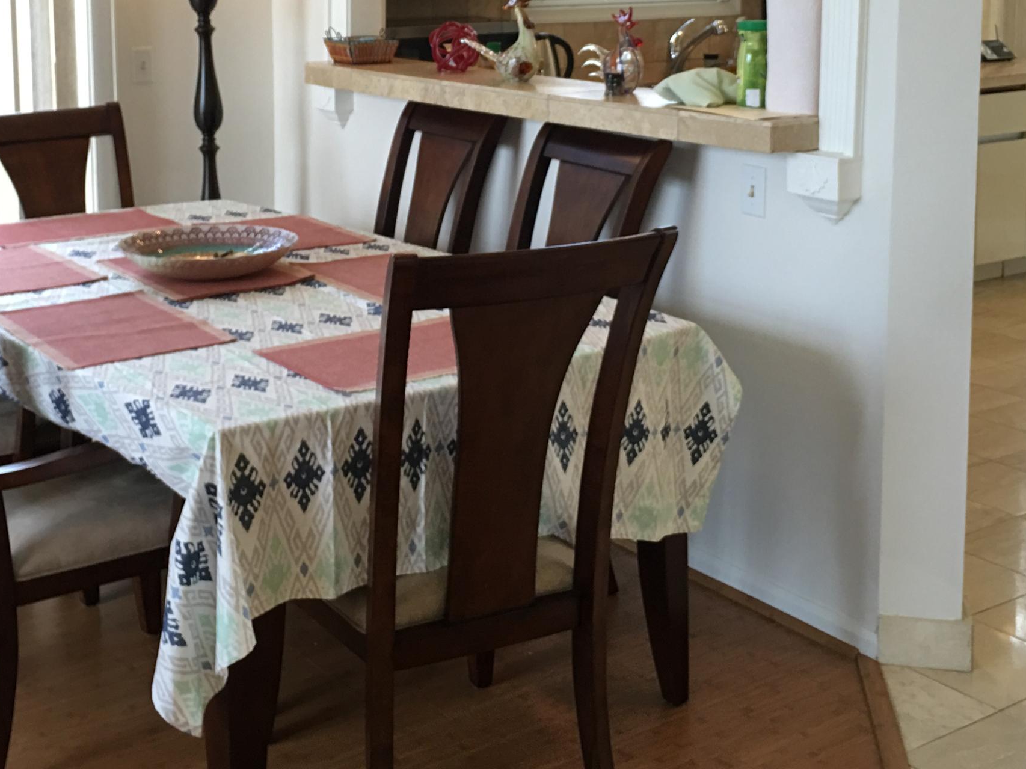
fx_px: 1511
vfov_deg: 27.9
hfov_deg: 37.4
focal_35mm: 51
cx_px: 443
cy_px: 137
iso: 40
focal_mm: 4.15
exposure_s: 1/30
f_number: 2.2
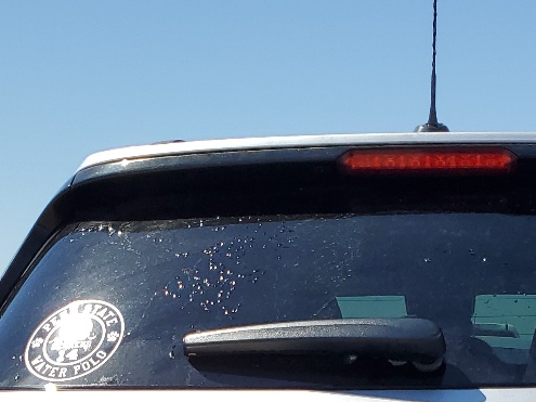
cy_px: 618
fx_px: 1300
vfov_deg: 16.0
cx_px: 440
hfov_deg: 22.9
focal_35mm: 84
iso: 50
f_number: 1.5
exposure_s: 1/5000
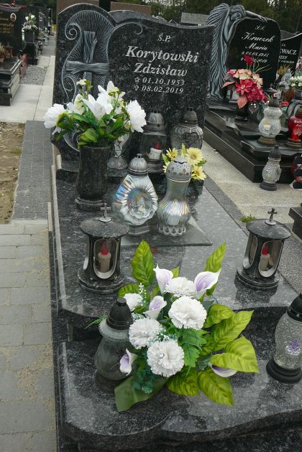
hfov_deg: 35.9
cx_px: 148
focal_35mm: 37
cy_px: 223
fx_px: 466
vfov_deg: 51.9
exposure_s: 1/60
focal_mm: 5.2
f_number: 2.8
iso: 80
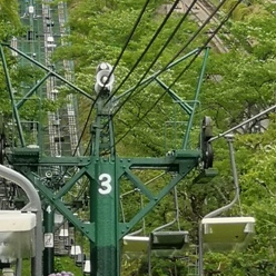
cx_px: 208
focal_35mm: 211
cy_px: 185
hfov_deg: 8.3
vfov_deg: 8.3
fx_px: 1903
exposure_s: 1/556
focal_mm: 3.95
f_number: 1.8
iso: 50
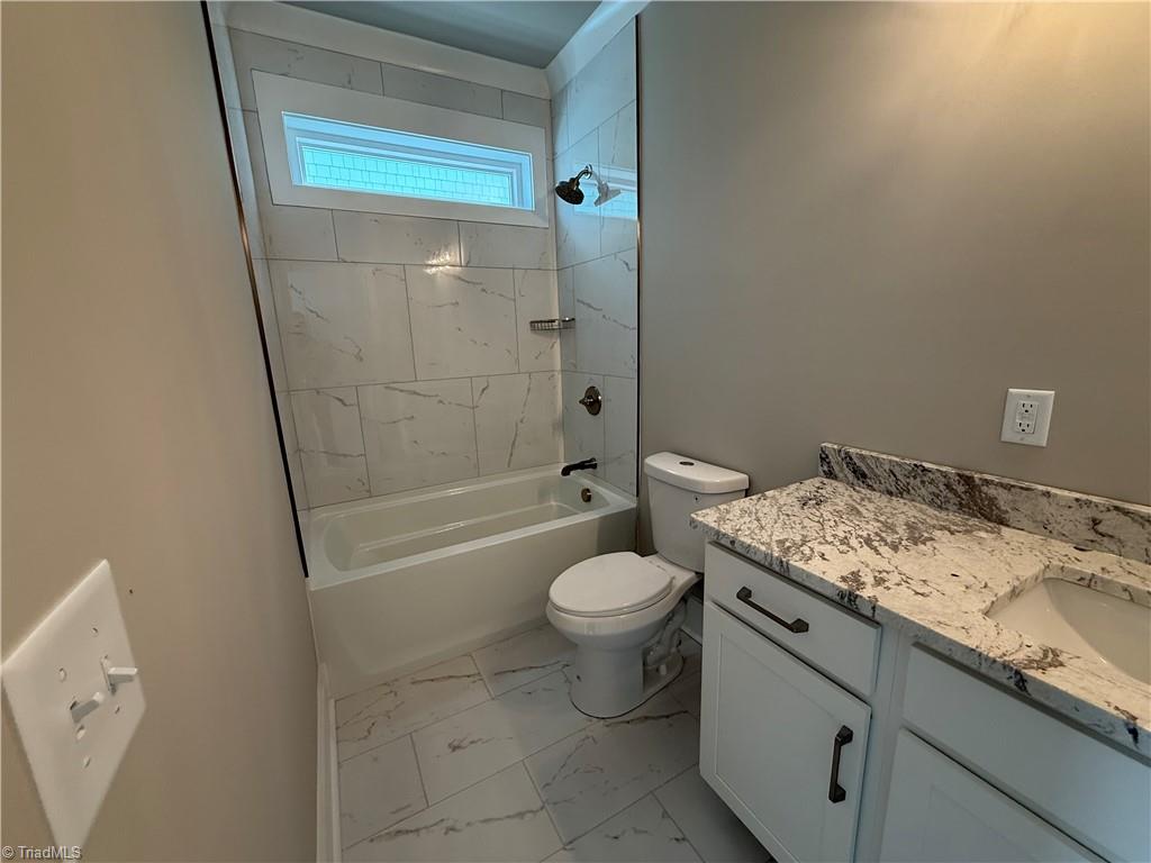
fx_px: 466
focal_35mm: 14
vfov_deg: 85.7
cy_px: 432
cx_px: 576
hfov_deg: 102.1
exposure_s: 1/120
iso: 125
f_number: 2.2
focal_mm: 2.22
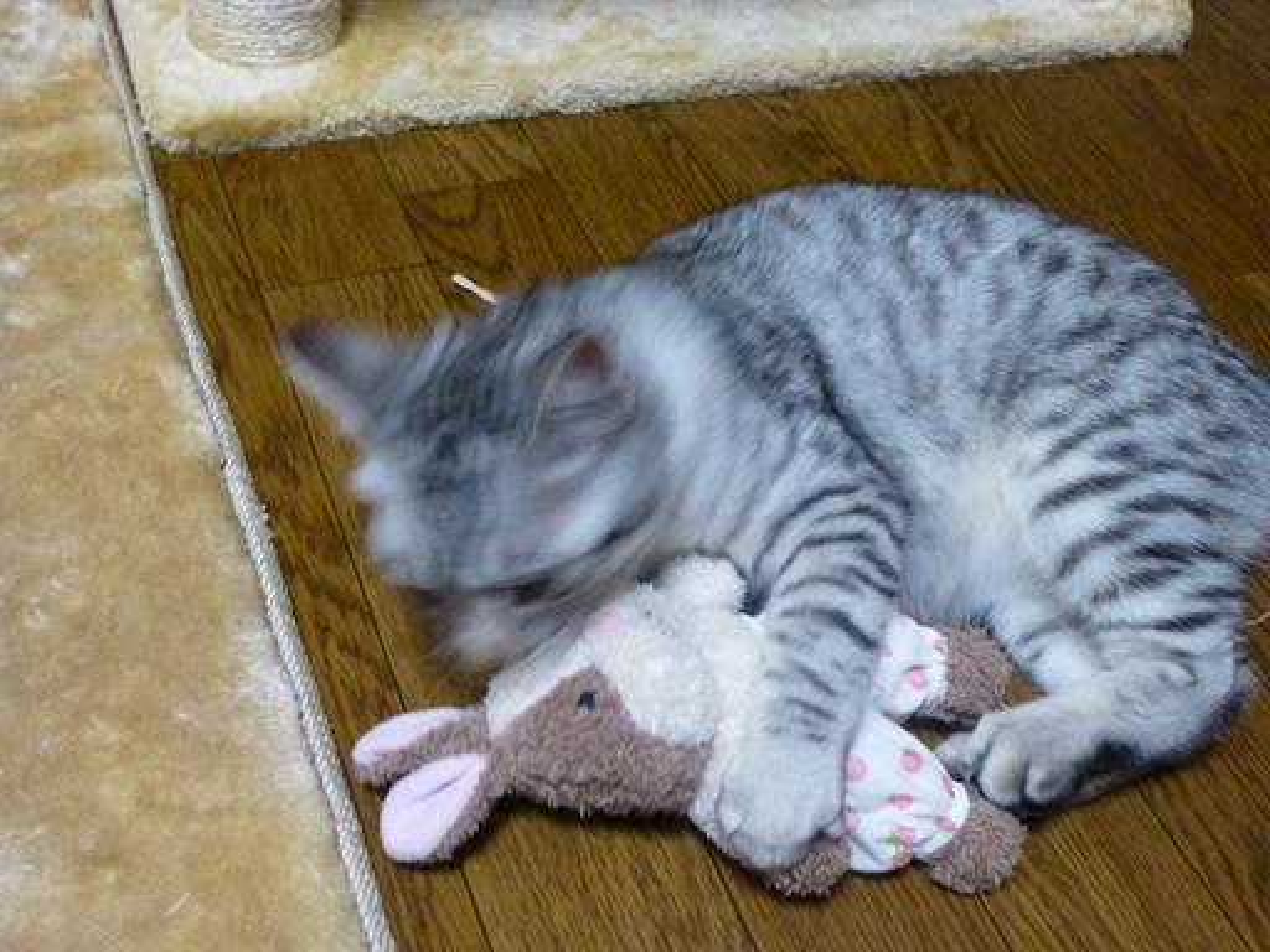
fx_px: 1431
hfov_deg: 47.9
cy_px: 476
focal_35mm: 39
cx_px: 635
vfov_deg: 36.8
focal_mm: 6.9
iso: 800
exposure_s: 1/8
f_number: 3.7
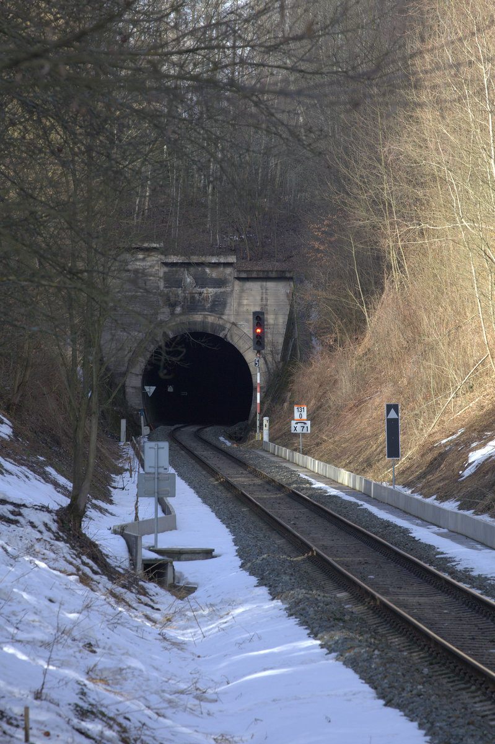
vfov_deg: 9.6
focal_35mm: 215
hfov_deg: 6.4
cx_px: 248
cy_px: 372
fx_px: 4438
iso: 500
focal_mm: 221
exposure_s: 1/200
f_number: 11
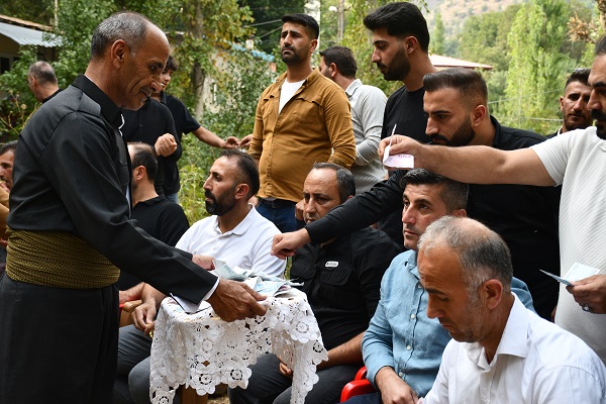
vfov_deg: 26.5
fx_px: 858
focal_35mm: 51
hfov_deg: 38.9
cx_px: 303
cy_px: 202
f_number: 5.6
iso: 320
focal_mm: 34
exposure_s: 1/250
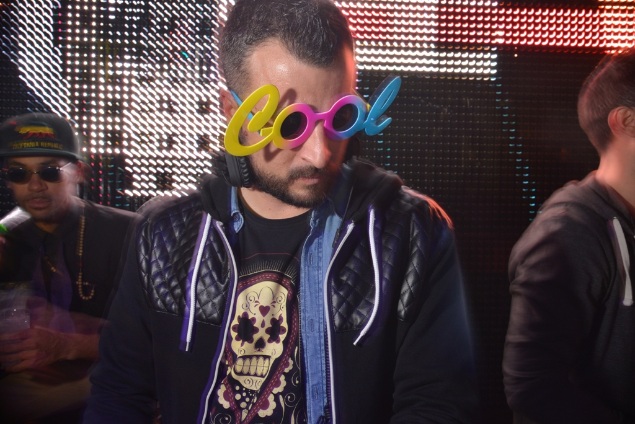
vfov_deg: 37.9
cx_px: 318
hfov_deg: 54.4
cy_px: 212
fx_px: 618
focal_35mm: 35
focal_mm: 35
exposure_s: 1/5
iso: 500
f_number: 10
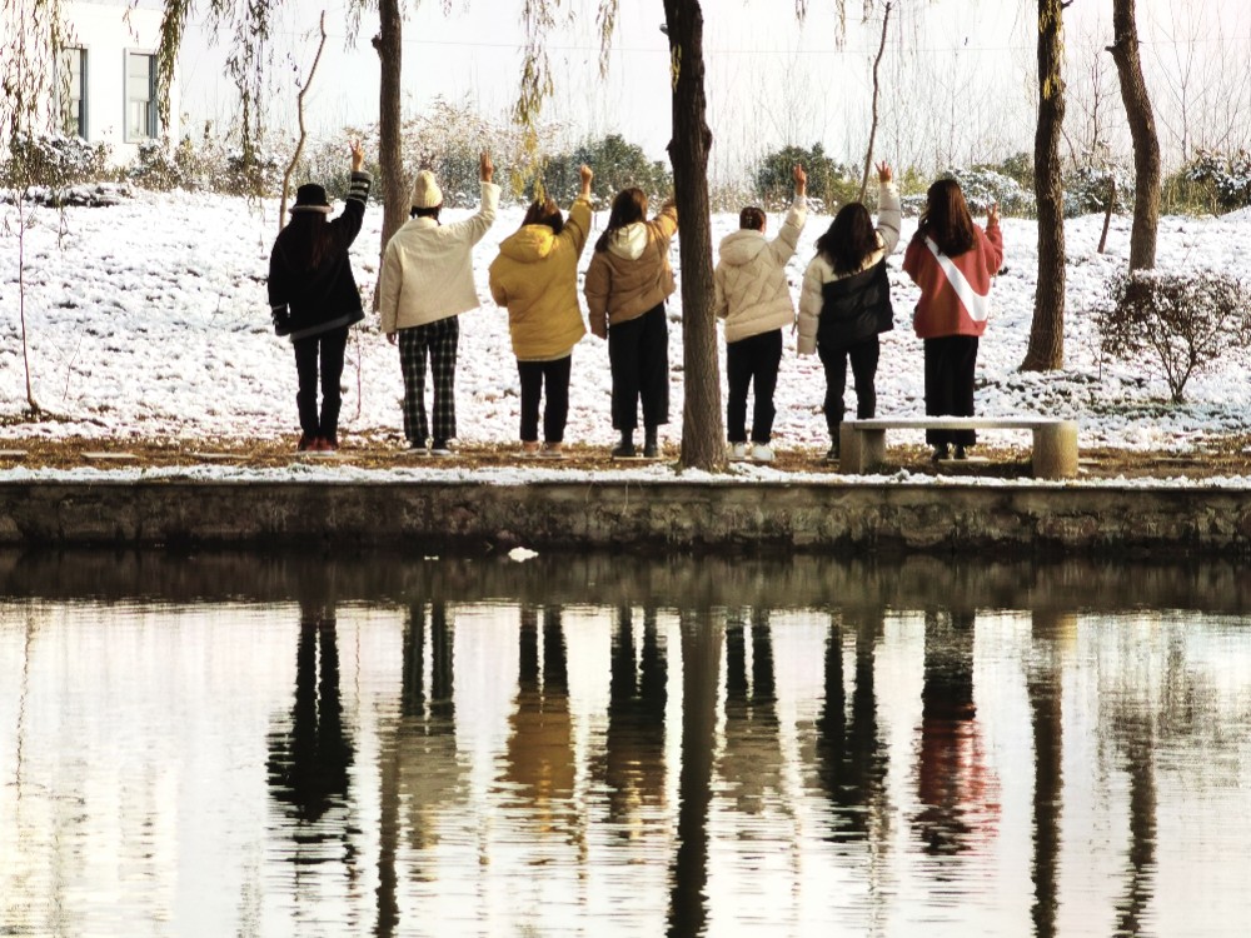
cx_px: 626
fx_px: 4879
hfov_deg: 14.6
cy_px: 469
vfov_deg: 11.0
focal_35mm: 135
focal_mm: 14.46
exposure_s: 1/595
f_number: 3.4
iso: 50
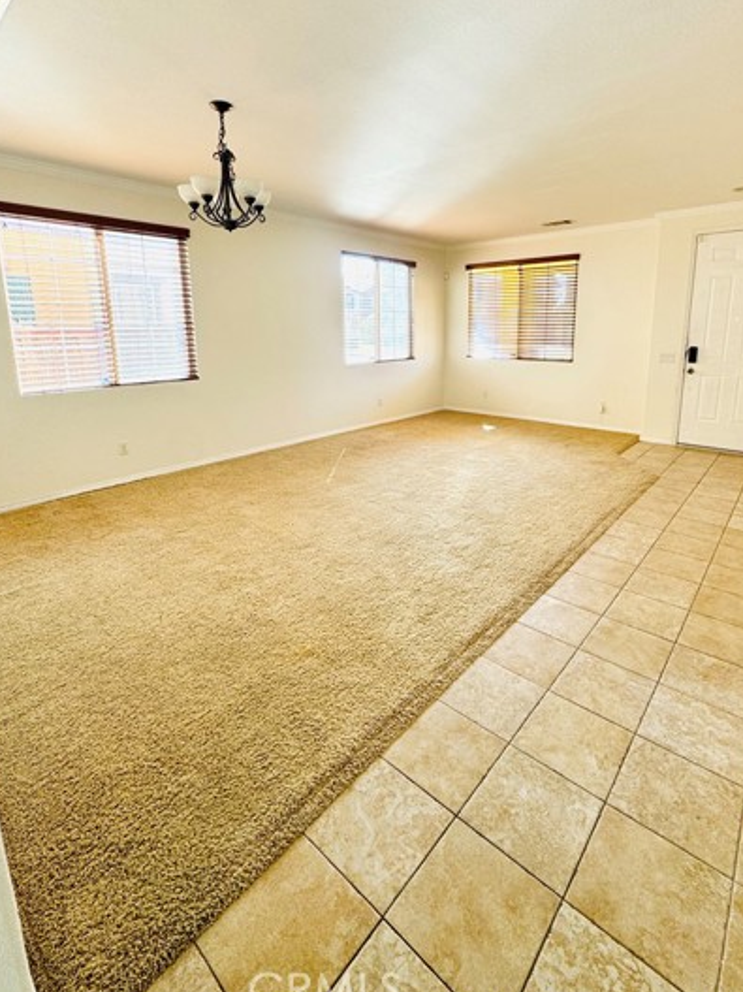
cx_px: 399
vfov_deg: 90.2
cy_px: 414
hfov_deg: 74.6
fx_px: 487
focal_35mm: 17
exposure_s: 1/99
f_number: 2.2
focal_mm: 2.22
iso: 80
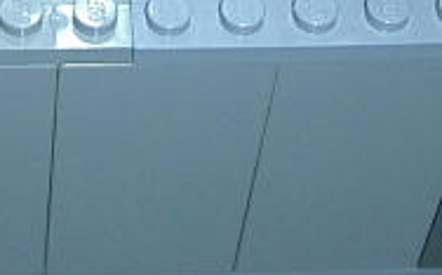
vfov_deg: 7.9
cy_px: -275
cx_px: 28
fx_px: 1901
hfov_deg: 13.1
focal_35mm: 158
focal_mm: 5.8
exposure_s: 1/40
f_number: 2.6
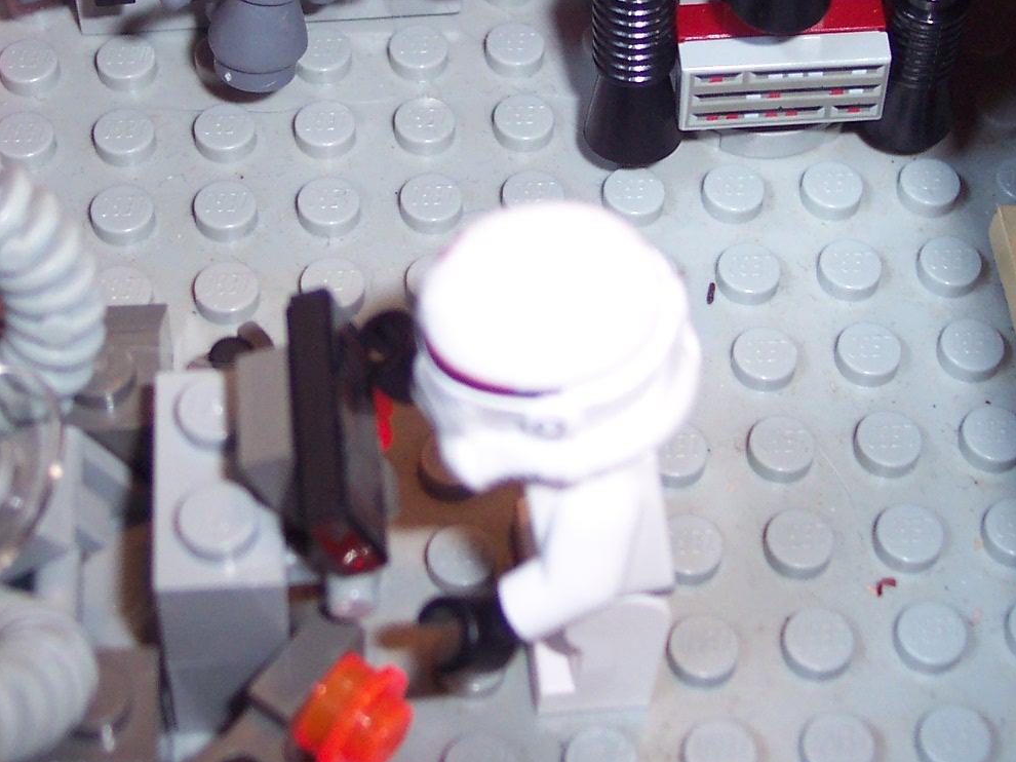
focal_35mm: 78
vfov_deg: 18.7
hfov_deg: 25.0
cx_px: 500
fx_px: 2289
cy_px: 124
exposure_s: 1/30
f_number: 2.8
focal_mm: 8
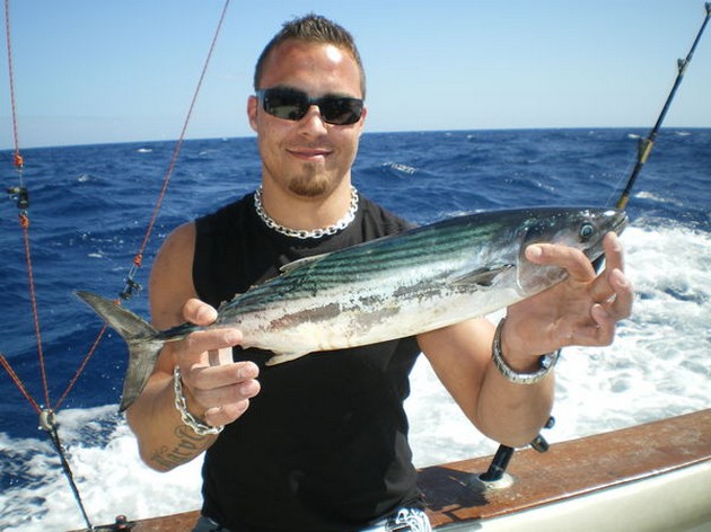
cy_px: 266
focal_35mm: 36
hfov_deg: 51.4
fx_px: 739
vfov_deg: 39.6
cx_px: 356
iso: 50
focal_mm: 6.3
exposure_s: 1/400
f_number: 4.6
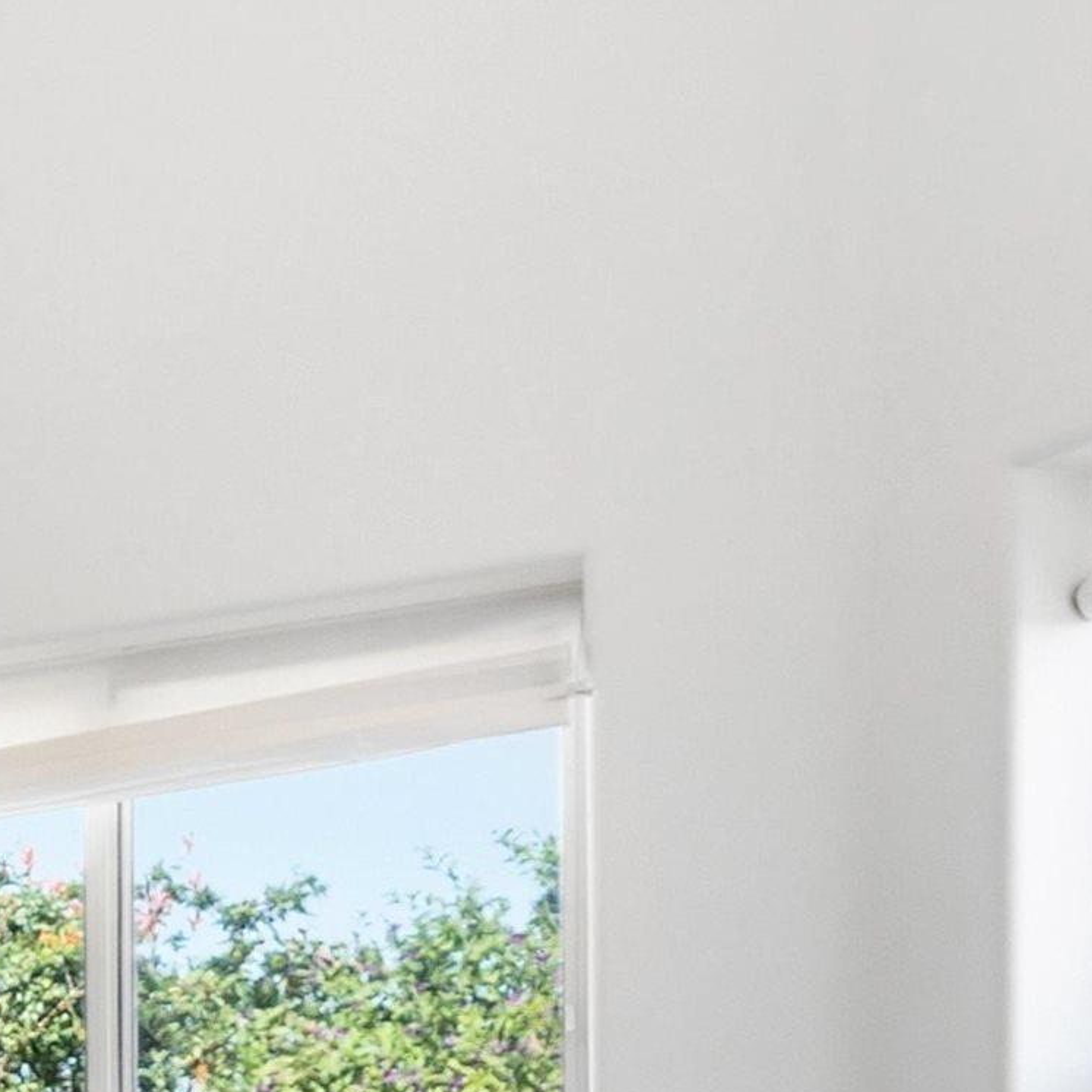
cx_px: -719
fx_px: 1999
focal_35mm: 56
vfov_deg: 28.0
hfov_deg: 22.4
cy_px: 1183
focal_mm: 16
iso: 250
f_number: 5
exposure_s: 1/15
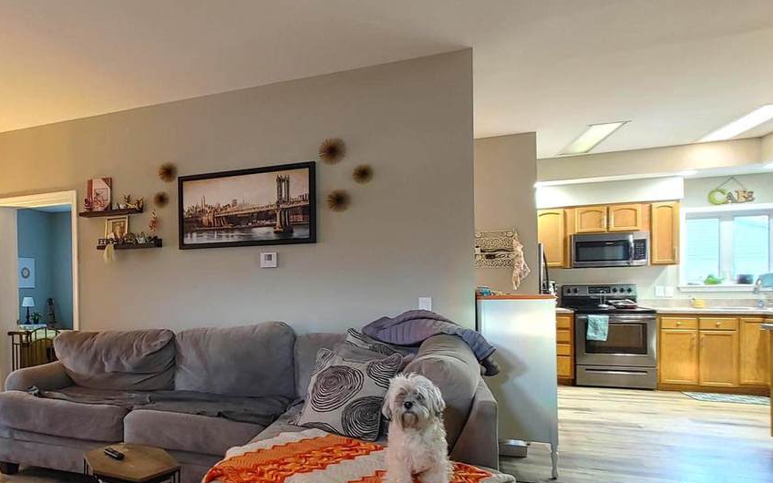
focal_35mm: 24
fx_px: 506
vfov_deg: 50.7
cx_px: 207
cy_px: 291
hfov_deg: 70.5
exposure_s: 1/17
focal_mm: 1.78
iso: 350
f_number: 1.9
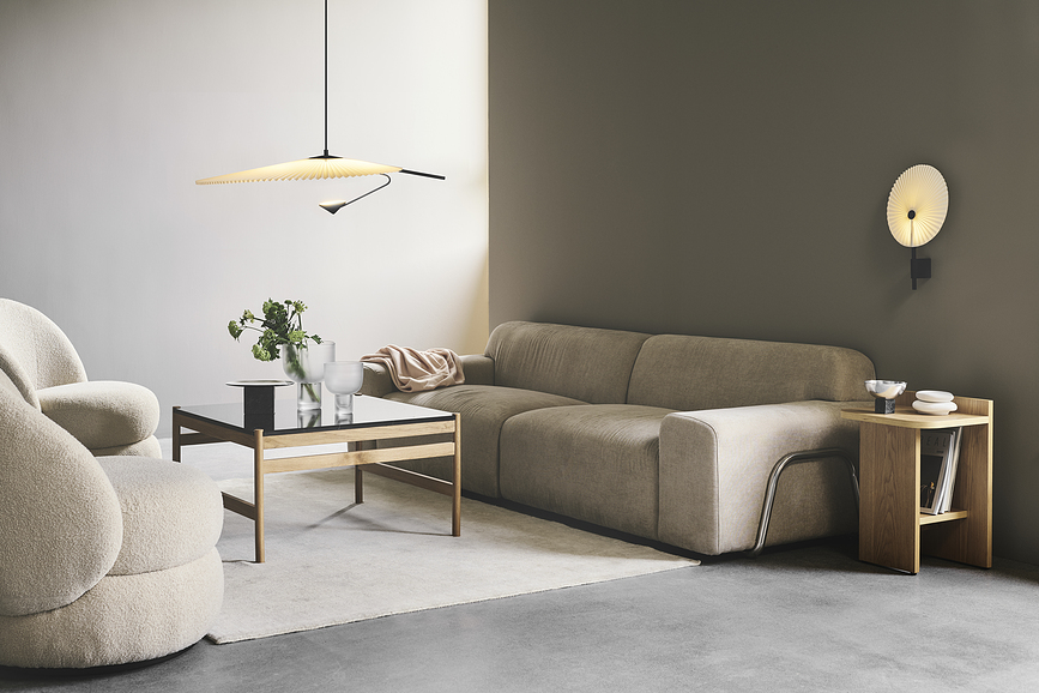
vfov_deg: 27.0
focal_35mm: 50
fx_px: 1443
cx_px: 520
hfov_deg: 39.6
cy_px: 346
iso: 100
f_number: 8
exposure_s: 1/1.59
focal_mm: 50
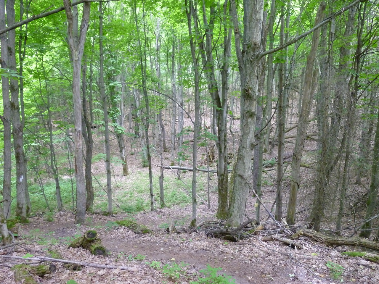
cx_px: 190
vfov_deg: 54.9
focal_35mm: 25
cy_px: 142
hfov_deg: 69.4
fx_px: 274
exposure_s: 1/25
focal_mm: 4.5
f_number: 3.3
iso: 400
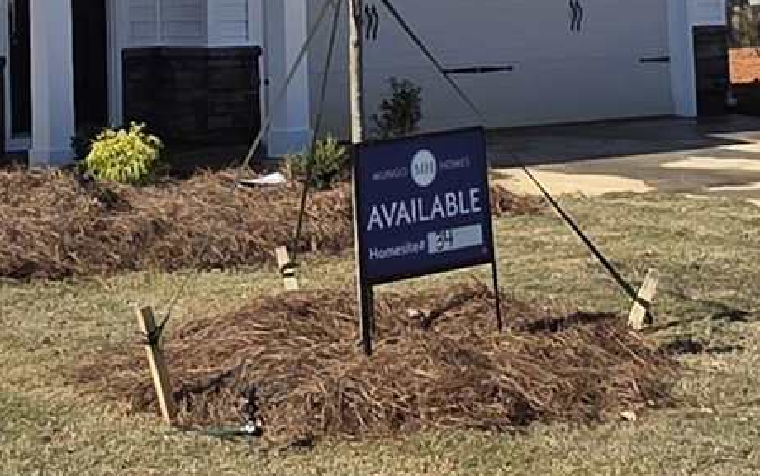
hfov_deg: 22.3
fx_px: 1906
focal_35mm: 92
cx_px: 182
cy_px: -243
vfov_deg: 13.4
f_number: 1.9
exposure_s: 1/2723
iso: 40
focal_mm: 2.2
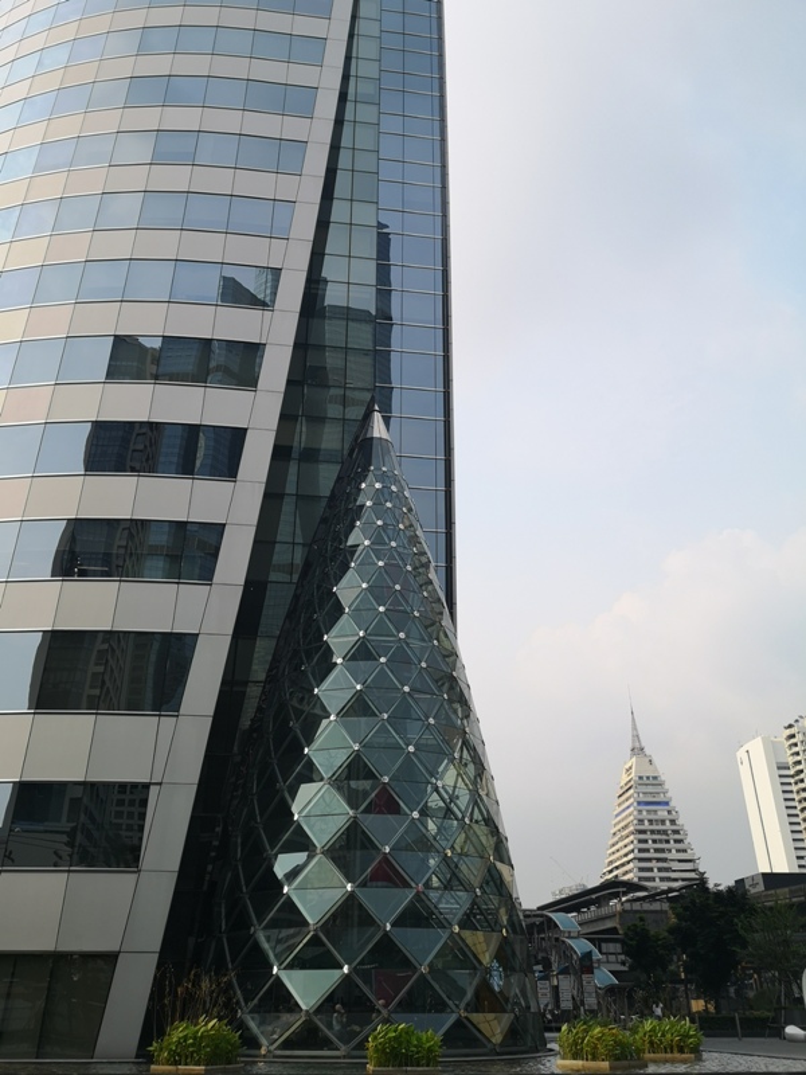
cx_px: 403
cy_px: 538
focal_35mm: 27
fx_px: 838
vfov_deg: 65.3
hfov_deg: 51.4
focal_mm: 3.95
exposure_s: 1/1538
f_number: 1.8
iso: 50
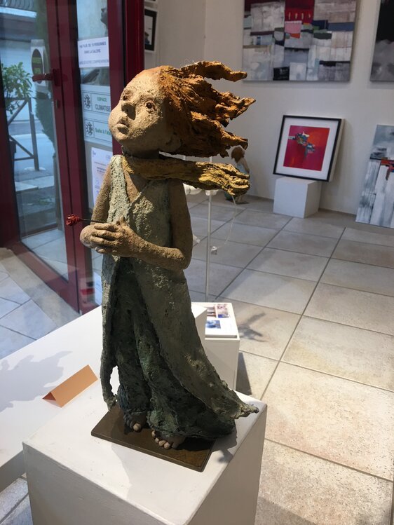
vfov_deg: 61.7
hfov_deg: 48.2
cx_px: 197
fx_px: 440
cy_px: 262
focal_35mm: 29
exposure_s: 1/33
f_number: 2.2
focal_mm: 4.15
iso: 32
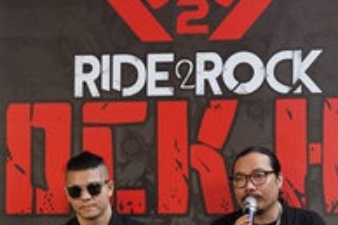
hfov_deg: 12.4
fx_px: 1548
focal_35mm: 165
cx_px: 84
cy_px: 257
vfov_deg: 8.2
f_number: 2.5
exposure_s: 1/100
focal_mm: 50
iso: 400
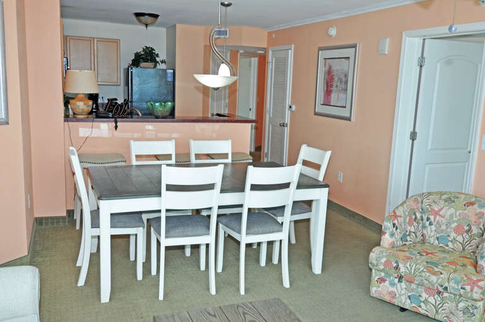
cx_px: 242
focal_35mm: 33
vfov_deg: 39.9
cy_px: 161
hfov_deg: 57.3
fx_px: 444
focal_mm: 22
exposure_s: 1/125
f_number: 5.6
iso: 250
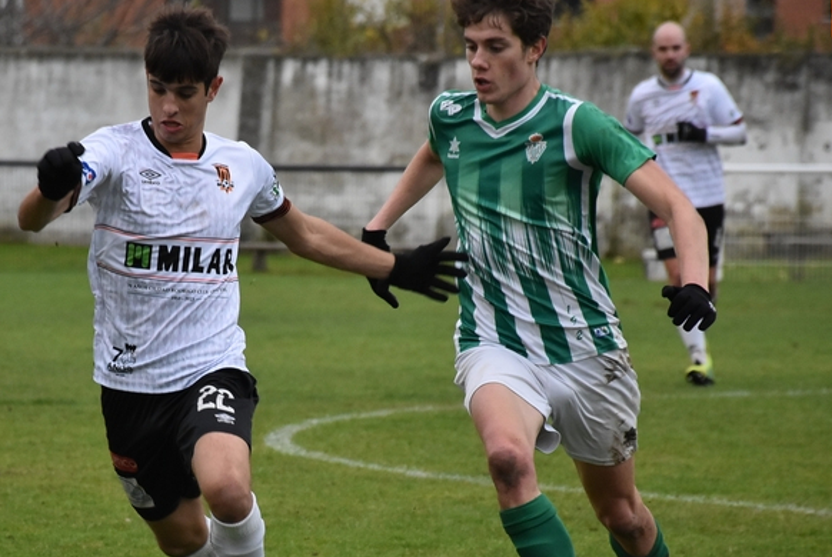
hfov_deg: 6.3
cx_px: 280
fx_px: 7522
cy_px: 378
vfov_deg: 4.2
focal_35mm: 325
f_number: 5.6
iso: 1600
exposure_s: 1/500
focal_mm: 140
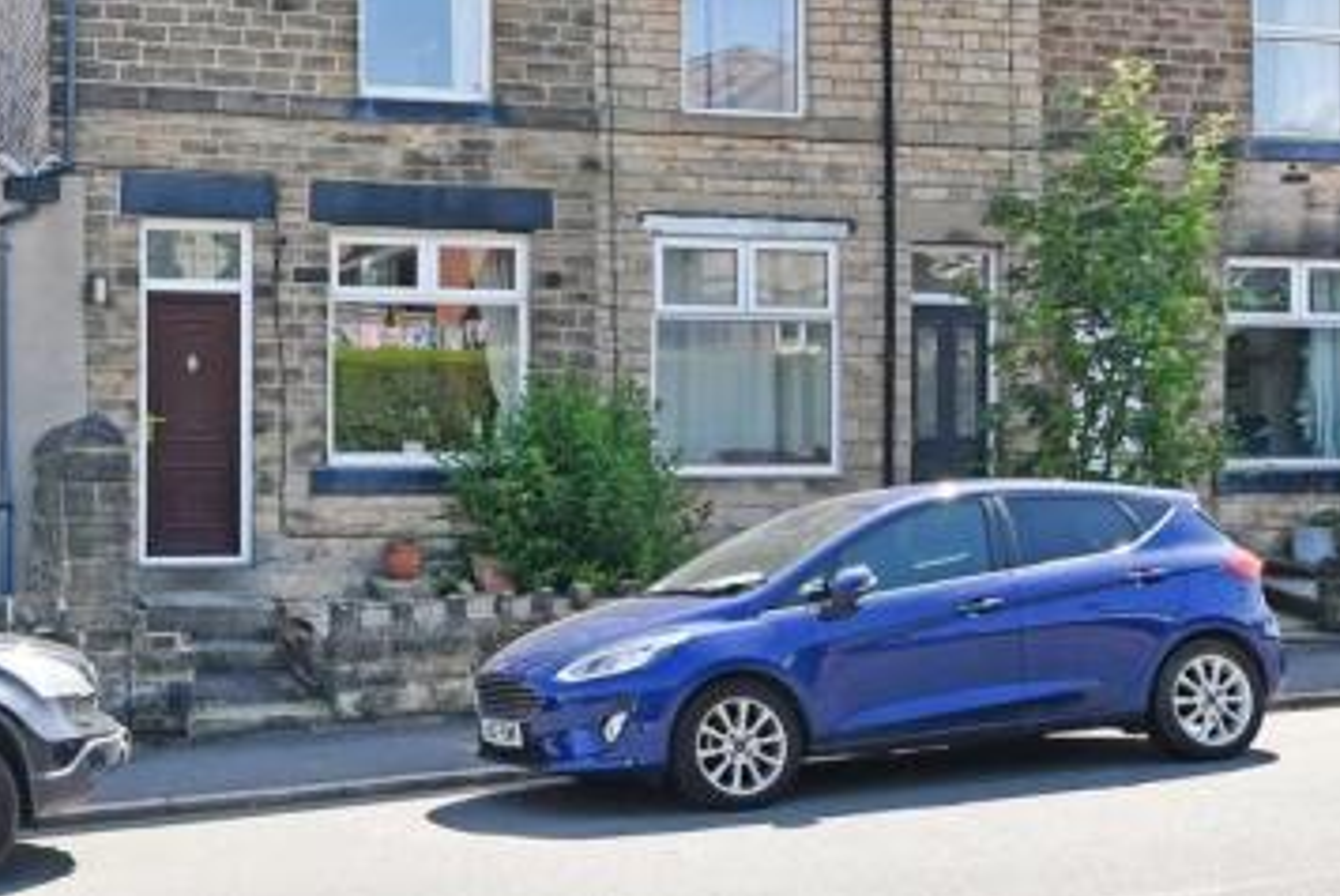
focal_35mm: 46
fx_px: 1714
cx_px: 284
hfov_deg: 41.1
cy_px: 88
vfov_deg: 28.2
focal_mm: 17
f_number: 8
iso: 320
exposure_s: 1/400
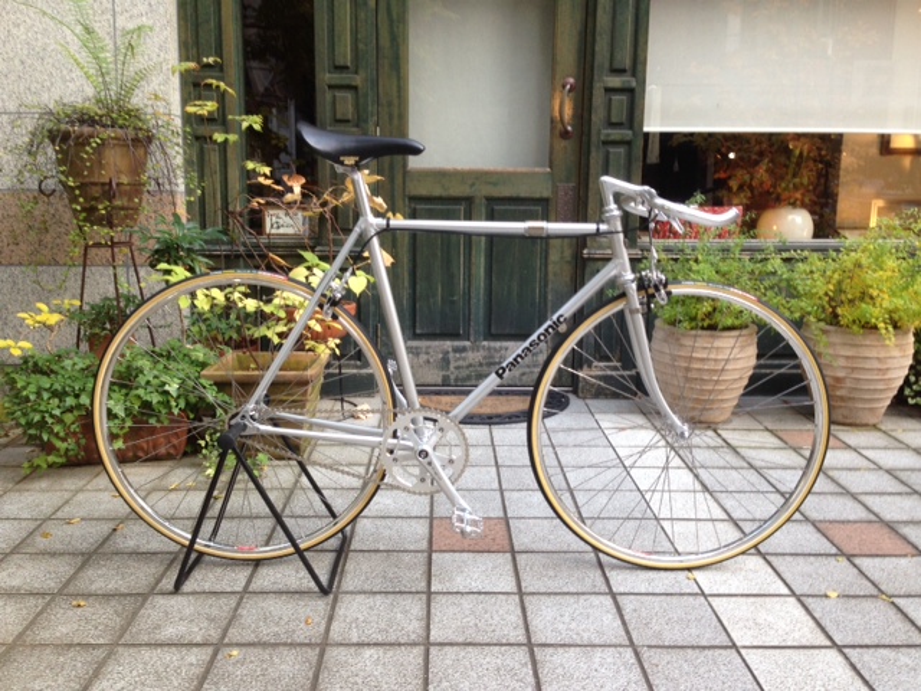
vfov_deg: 42.9
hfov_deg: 55.4
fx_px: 878
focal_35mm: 33
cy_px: 346
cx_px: 460
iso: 64
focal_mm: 4.12
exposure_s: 1/60
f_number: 2.4
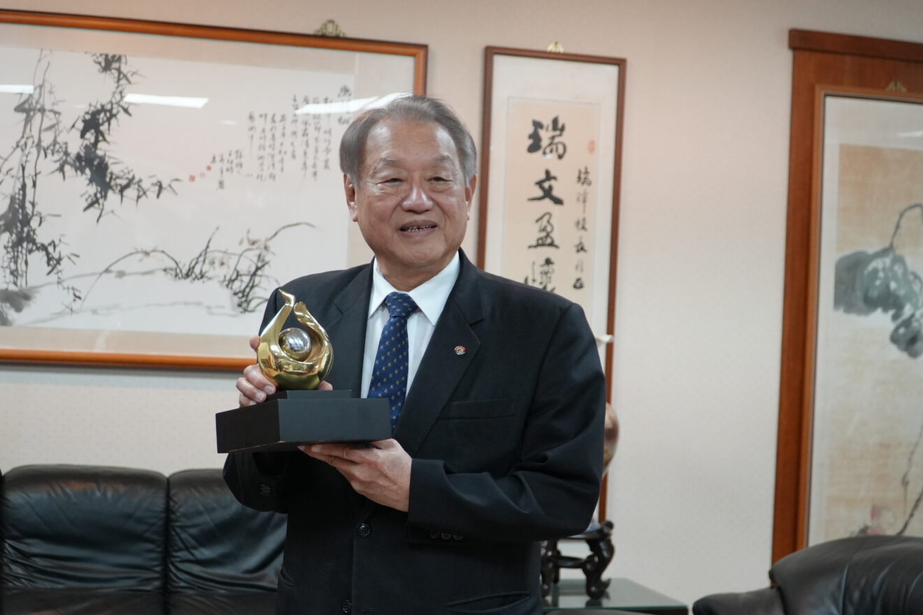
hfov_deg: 38.9
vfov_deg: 26.5
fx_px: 1307
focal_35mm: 51
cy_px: 333
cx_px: 445
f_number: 4
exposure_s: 1/200
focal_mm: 30
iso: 1600
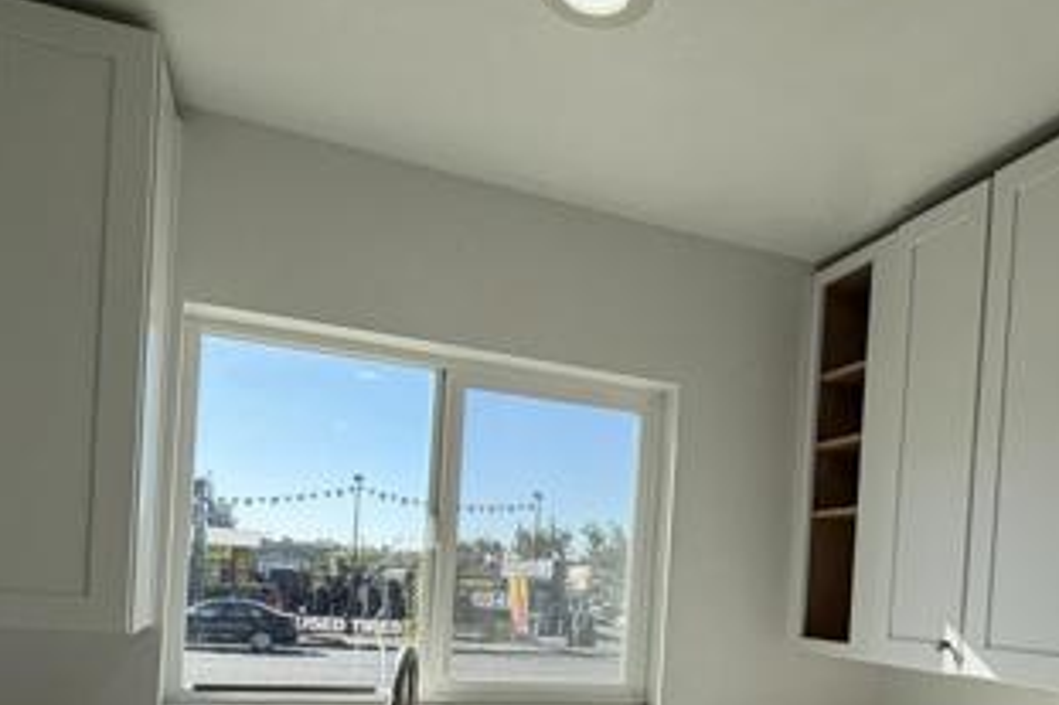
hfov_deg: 61.3
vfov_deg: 40.9
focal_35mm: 30
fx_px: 882
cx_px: 647
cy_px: 606
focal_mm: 2.22
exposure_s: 1/502
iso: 50
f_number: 2.2
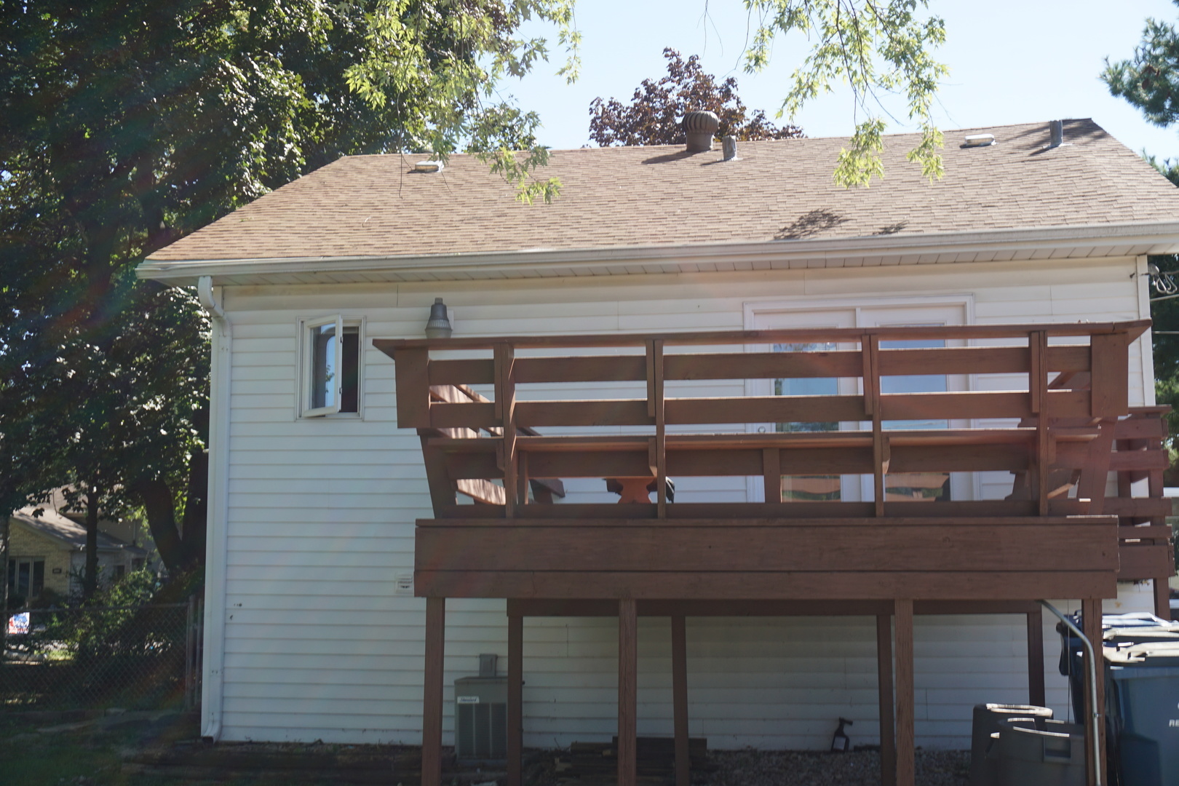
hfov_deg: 43.6
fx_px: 1474
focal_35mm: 45
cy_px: 393
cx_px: 590
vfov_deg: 29.9
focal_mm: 30
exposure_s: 1/100
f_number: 7.1
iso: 100
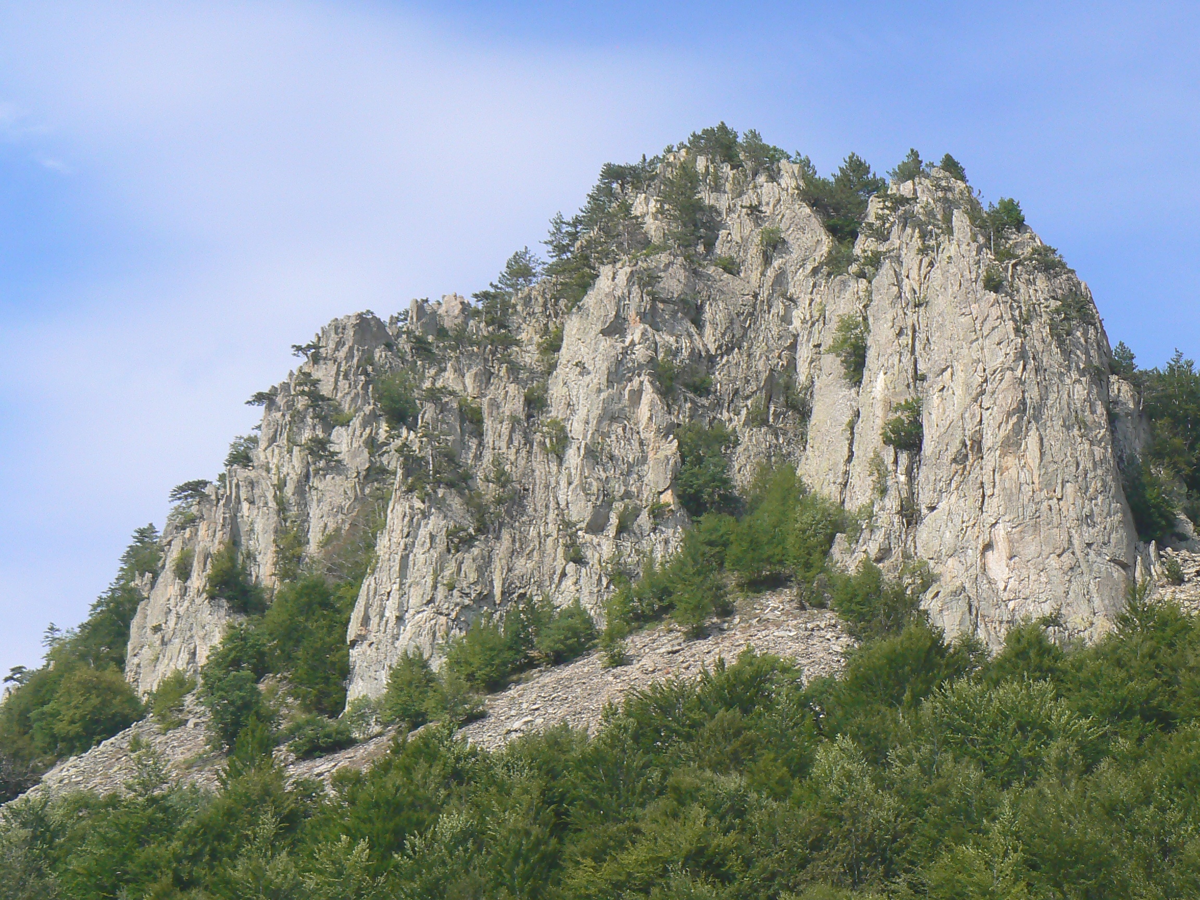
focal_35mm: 85
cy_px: 450
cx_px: 600
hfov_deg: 23.0
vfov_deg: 17.4
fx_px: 2947
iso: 100
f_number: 5
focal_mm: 11.6
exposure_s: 1/160
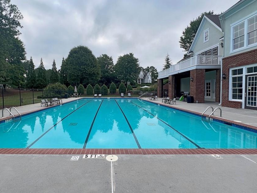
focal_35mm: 16
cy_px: 94
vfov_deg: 78.1
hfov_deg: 93.6
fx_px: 119
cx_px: 107
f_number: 1.8
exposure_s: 1/515
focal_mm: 1.57
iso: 32
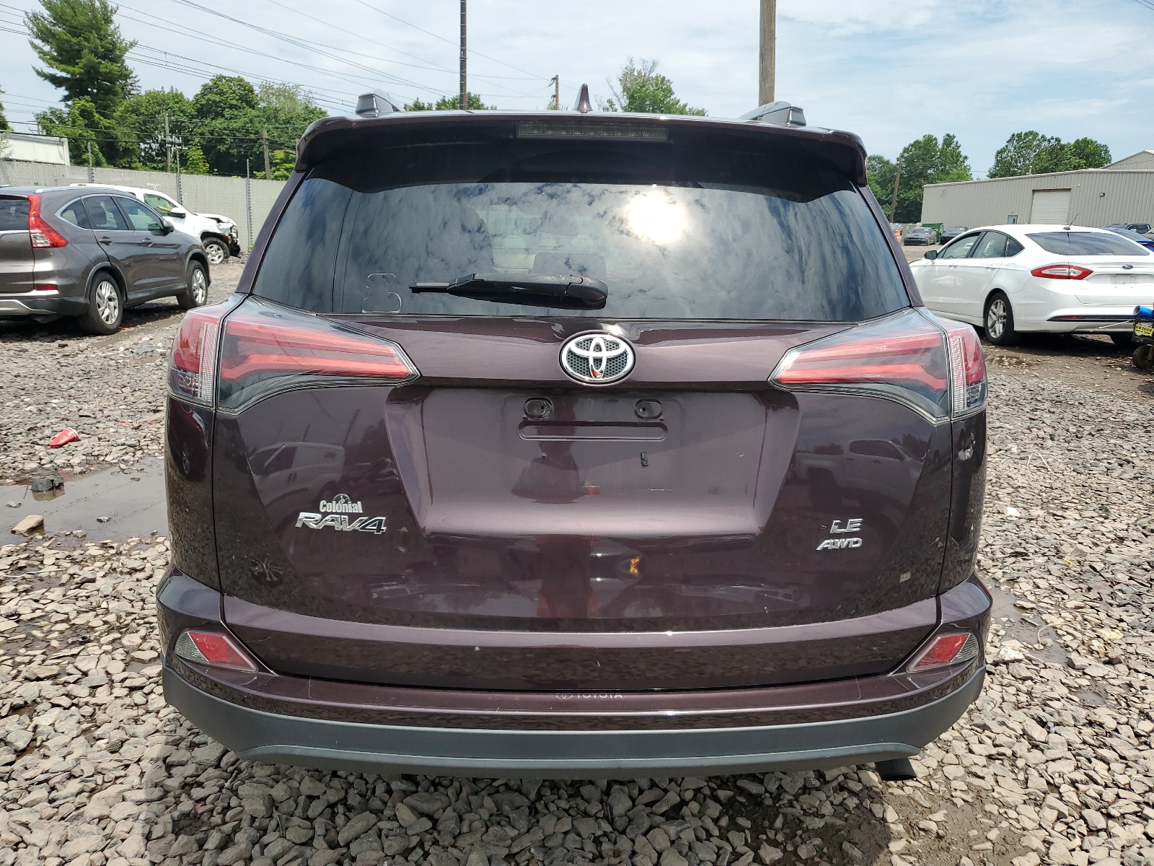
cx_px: 577
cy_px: 433
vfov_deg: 53.1
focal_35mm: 26
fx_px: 867
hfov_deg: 67.3
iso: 50
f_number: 1.5
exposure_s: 1/3333
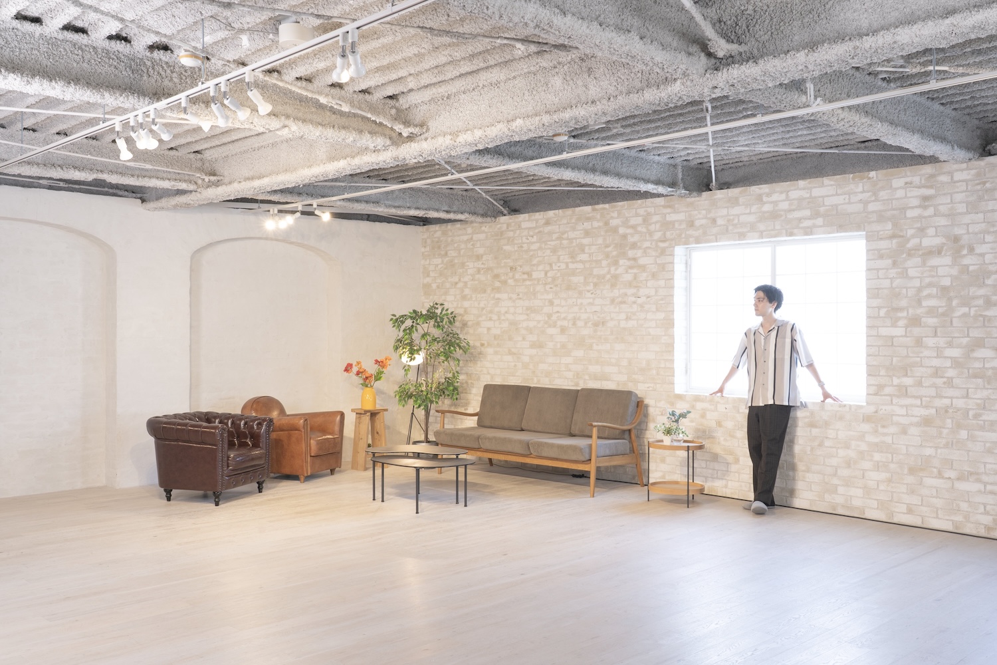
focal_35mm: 32
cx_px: 498
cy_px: 332
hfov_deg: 58.7
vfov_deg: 41.1
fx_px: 886
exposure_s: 1/5
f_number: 11
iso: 200
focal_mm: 32
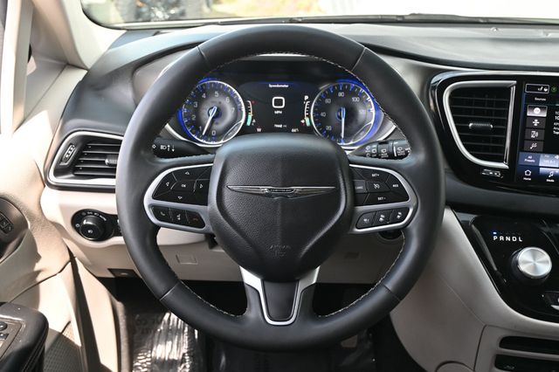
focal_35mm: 41
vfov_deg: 32.4
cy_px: 186
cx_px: 280
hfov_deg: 47.2
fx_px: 640
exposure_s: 1/125
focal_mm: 27.5
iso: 400
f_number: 4.5
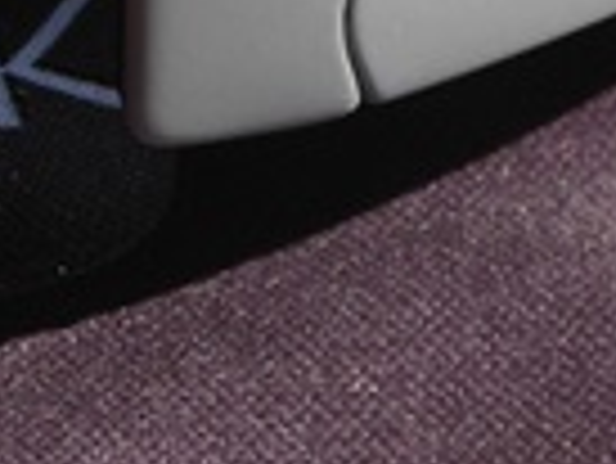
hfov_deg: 3.4
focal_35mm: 582
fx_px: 10366
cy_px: 104
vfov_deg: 2.6
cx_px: 1039
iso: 80
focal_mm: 20.6
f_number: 5.1
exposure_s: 1/320
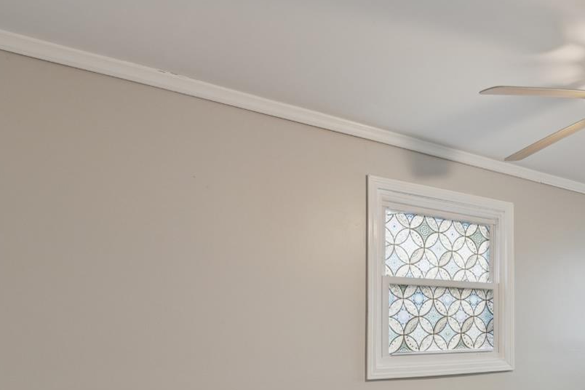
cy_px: 350
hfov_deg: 61.5
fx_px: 455
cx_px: 445
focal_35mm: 28
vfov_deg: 42.6
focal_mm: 15
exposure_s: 1/10
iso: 400
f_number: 8
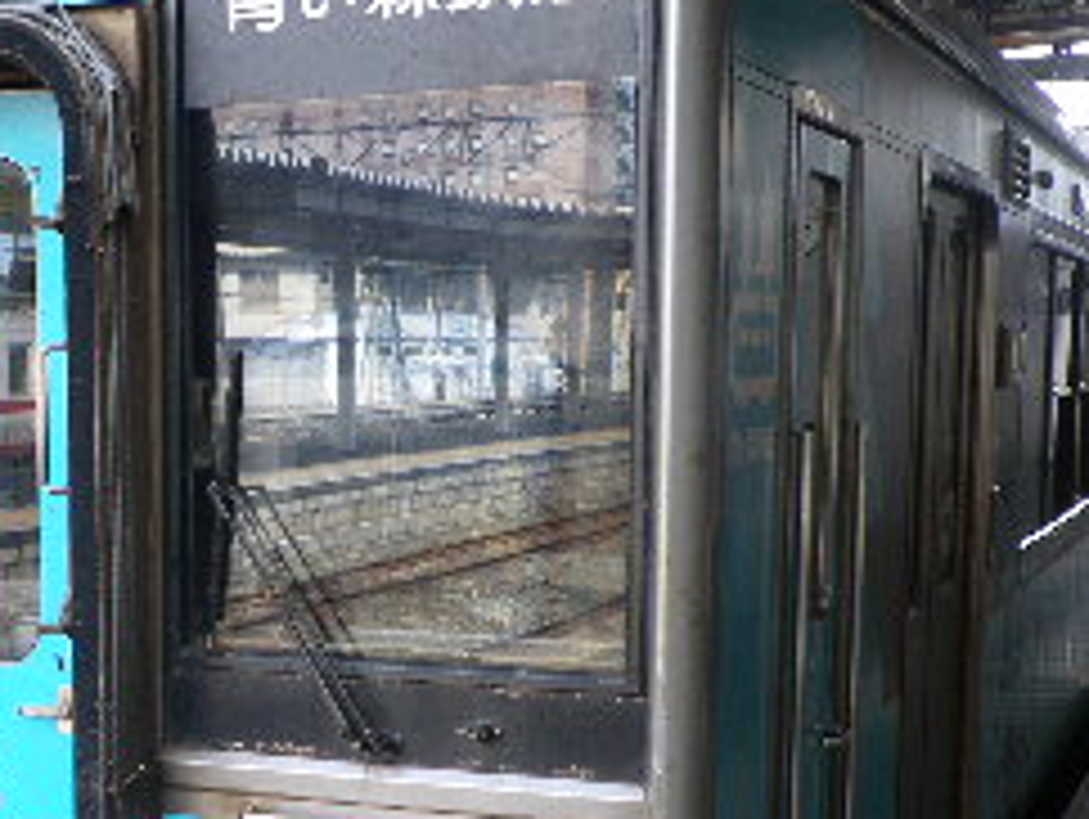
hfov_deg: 25.6
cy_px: 657
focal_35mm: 74
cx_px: 130
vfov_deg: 19.7
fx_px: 2330
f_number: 2.6
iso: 64
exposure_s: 1/125
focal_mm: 4.9
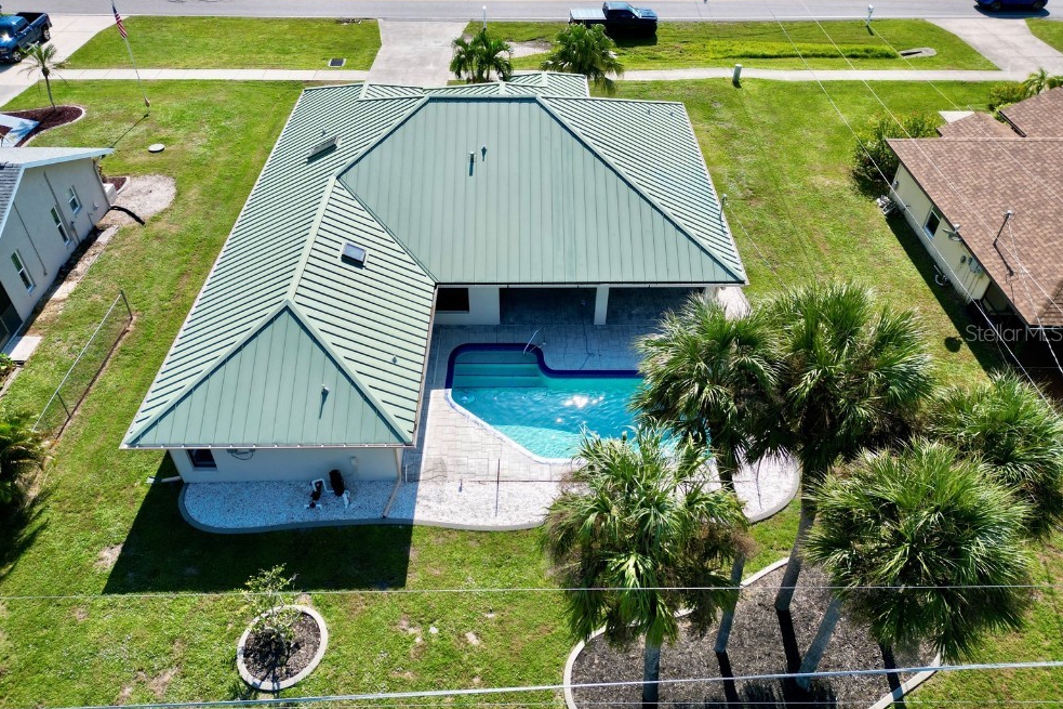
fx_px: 768
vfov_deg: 49.5
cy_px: 332
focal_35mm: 26
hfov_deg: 69.4
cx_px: 514
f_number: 1.7
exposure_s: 1/2500
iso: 140
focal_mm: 6.72
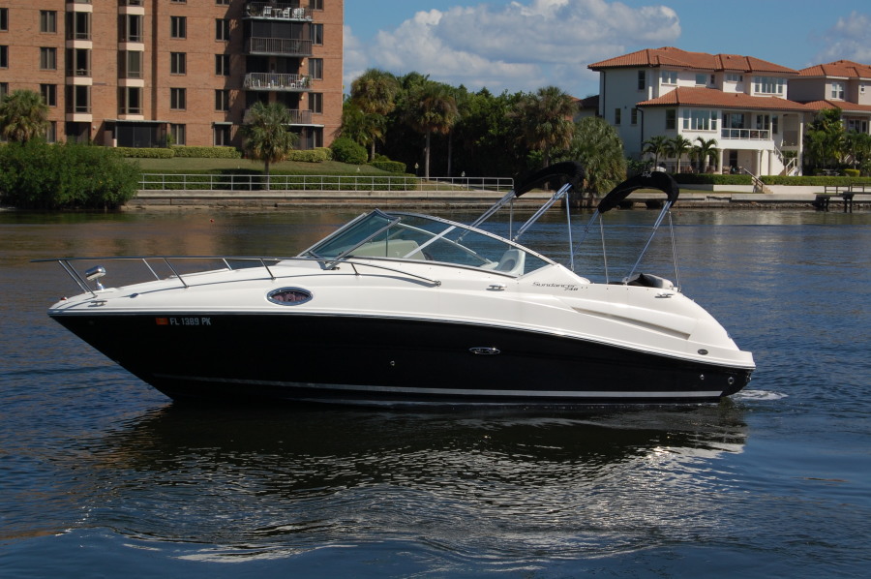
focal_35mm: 82
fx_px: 1994
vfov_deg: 16.5
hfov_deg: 24.6
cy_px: 290
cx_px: 436
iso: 200
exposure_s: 1/500
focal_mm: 55
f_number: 11
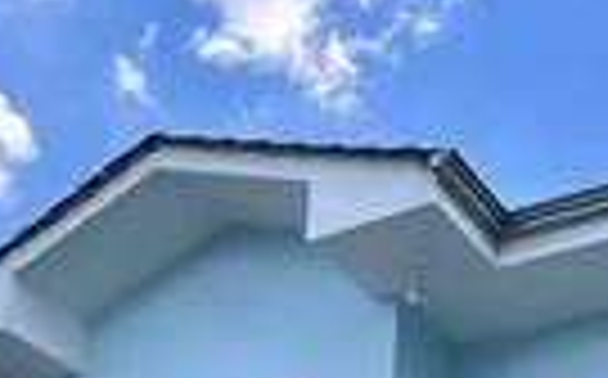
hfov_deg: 25.8
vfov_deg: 14.8
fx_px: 1307
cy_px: 632
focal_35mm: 79
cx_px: 468
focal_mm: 5.1
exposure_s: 1/1441
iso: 50
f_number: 1.6
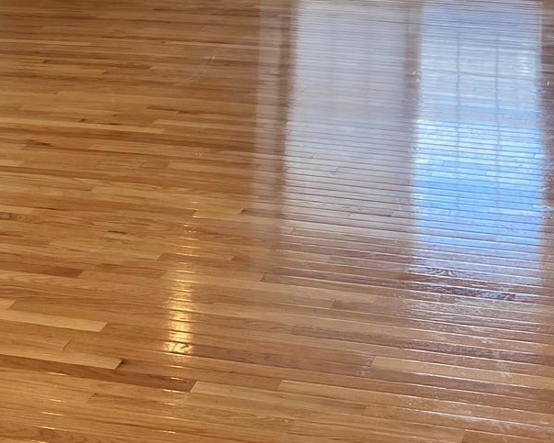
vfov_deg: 16.7
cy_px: -150
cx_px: 266
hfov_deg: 22.2
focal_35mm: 86
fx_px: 1410
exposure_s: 1/133
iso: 64
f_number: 1.6
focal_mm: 5.1
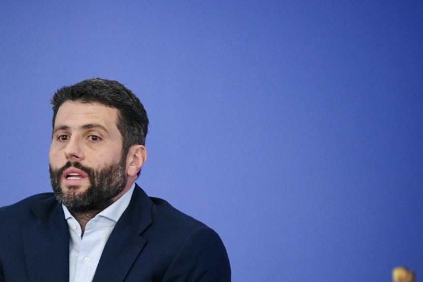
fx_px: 4416
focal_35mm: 376
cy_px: 228
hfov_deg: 5.5
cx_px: 80
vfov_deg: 3.7
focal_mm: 200
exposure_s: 1/125
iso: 4000
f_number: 2.8
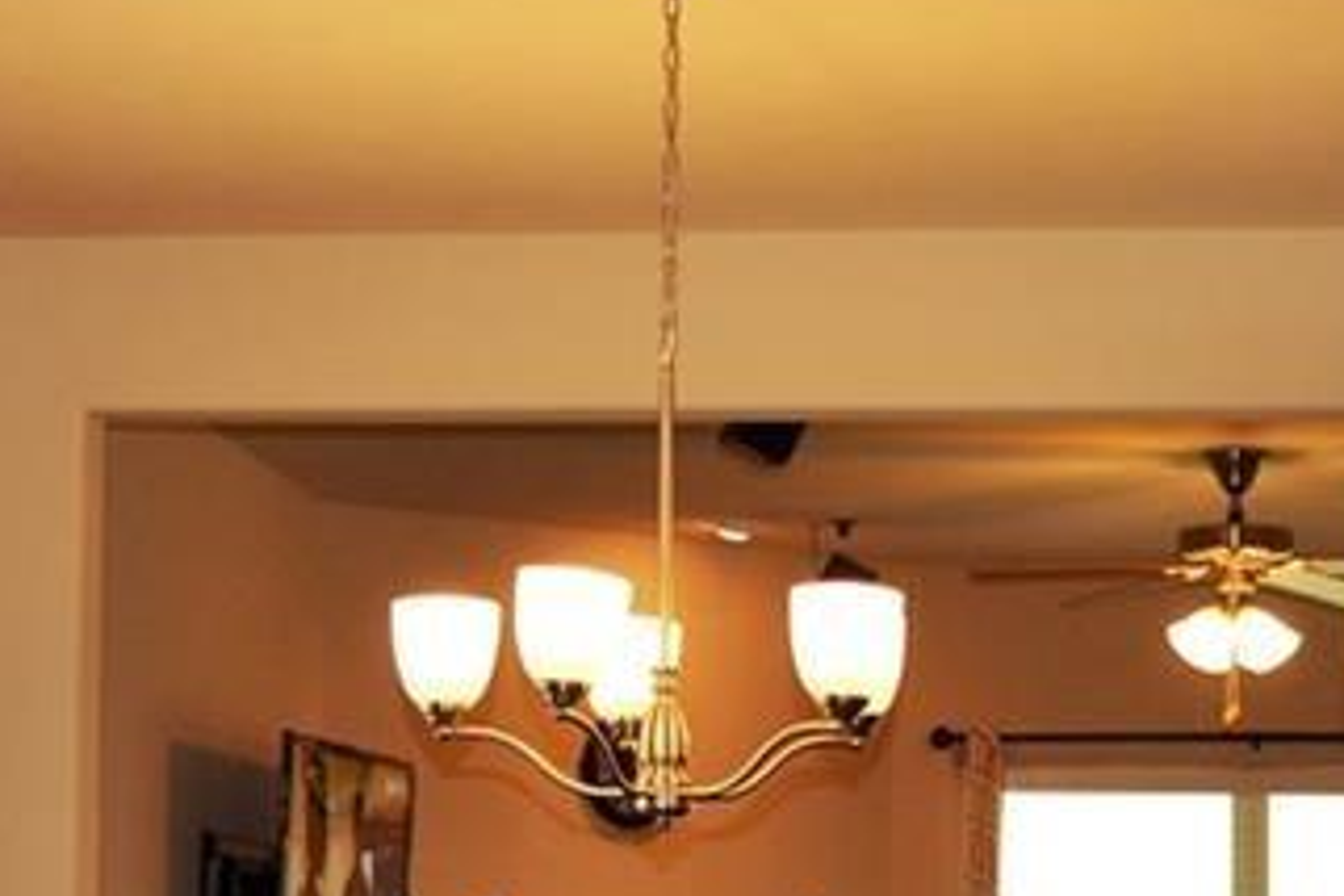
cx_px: 724
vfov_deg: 15.7
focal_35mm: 86
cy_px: 833
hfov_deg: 23.6
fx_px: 3210
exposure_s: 1/125
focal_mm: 18
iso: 360
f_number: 3.5
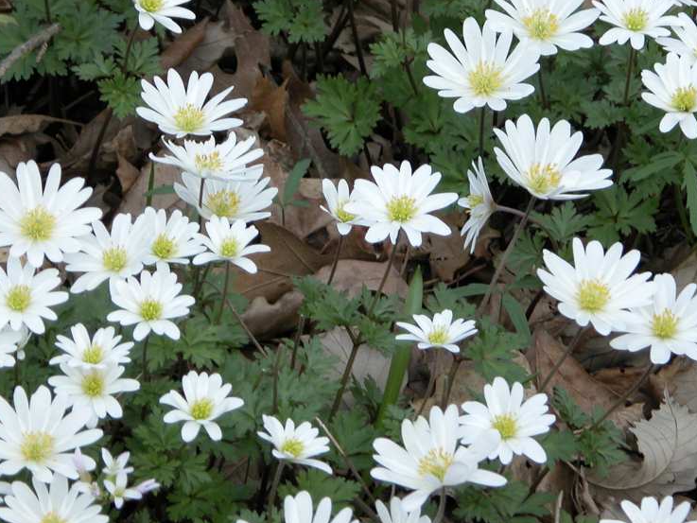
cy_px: 148
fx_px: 5176
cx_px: 308
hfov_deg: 7.7
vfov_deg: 5.8
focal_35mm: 257
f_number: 3.9
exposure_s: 1/233
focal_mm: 37.7
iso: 100
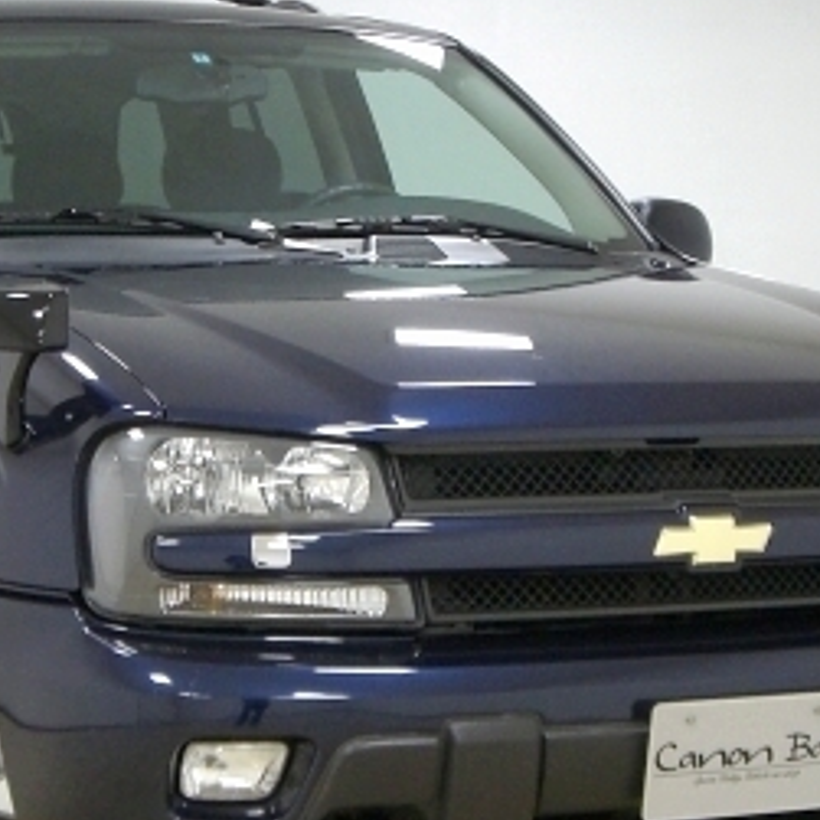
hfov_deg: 16.4
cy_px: 425
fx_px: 2841
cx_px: 291
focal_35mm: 106
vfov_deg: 16.4
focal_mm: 7.6
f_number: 3
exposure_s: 1/20
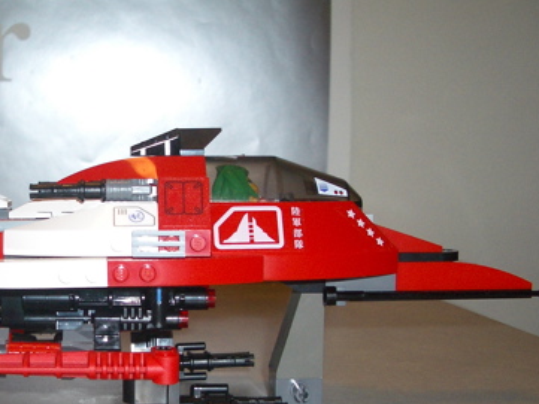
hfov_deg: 30.3
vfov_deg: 23.4
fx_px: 966
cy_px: 298
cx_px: 96
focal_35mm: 62
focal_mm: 5.8
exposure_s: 1/60
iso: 100
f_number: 2.6
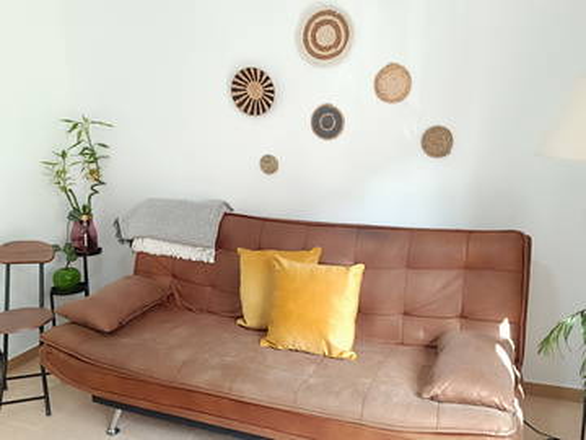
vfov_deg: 56.8
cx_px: 293
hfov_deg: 71.6
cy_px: 220
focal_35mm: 24
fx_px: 406
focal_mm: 5.59
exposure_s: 1/101
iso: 247
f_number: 1.88
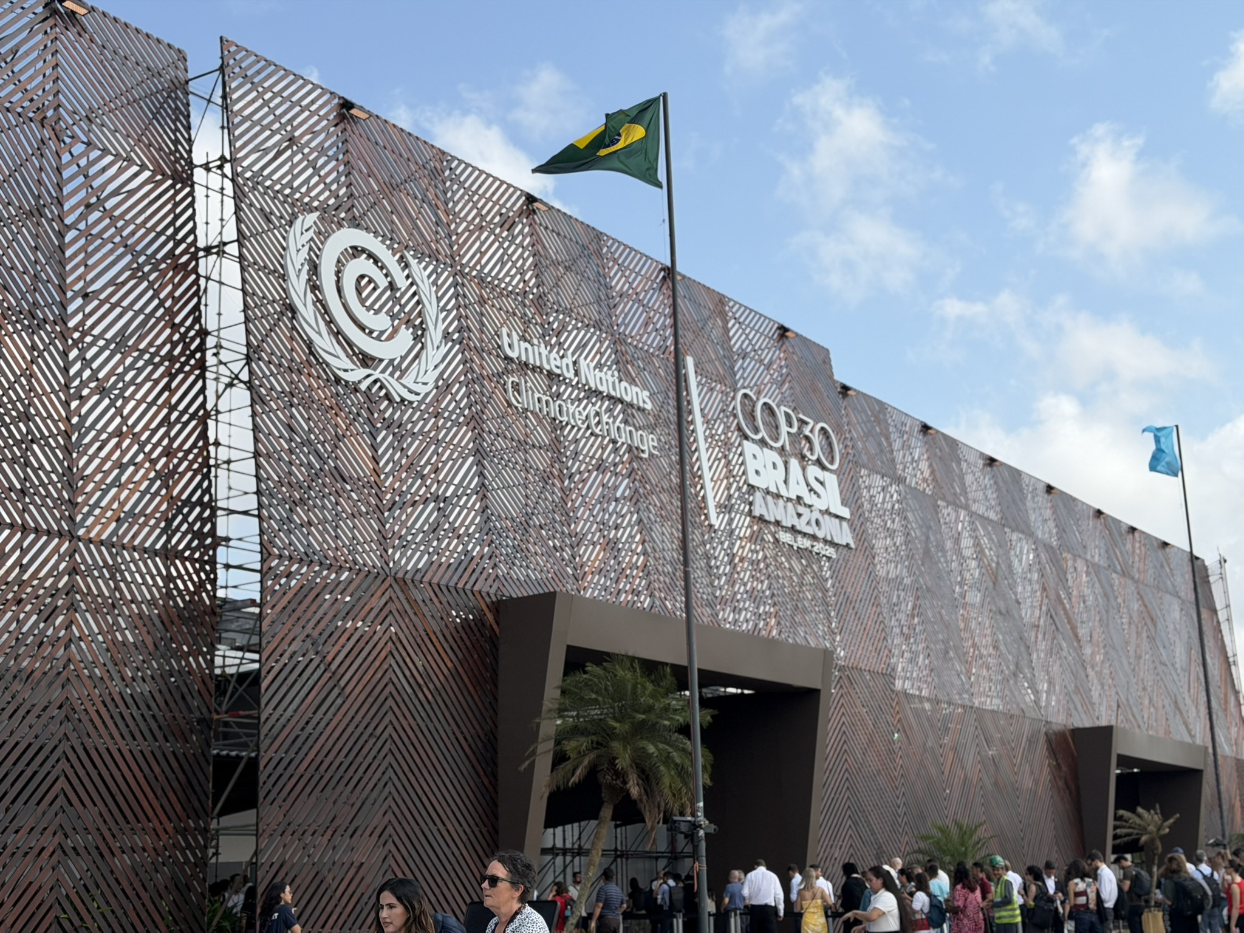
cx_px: 622
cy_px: 466
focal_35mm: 48
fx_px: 1725
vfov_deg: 30.3
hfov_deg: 39.7
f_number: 1.78
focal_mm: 6.76
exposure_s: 1/4587
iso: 64
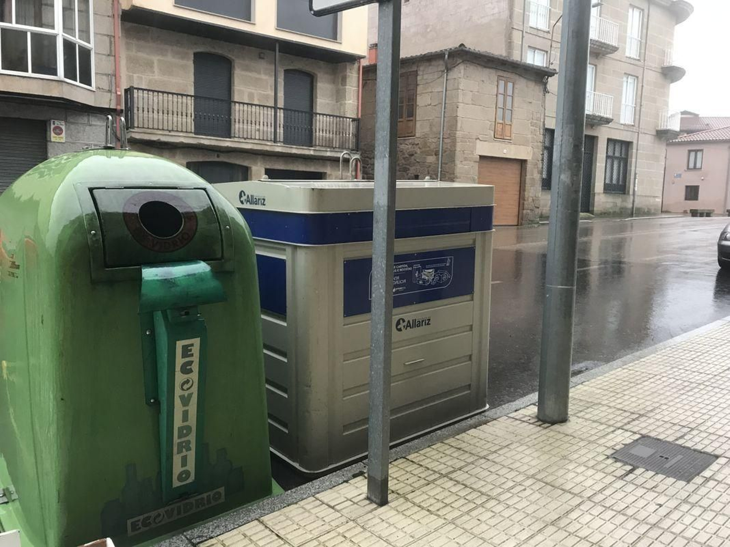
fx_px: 590
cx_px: 365
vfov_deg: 49.7
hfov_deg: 63.4
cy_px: 274
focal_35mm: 28
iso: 40
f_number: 1.8
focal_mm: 3.99
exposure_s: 1/20
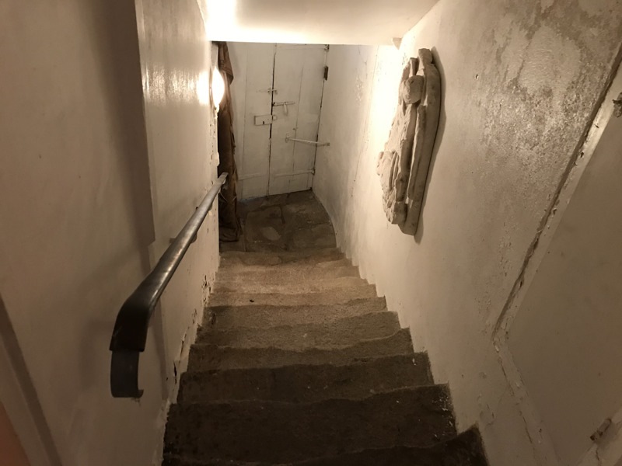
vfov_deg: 49.7
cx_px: 311
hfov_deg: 63.4
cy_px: 233
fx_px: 503
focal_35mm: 28
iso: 100
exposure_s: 1/14
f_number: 1.8
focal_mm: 3.99
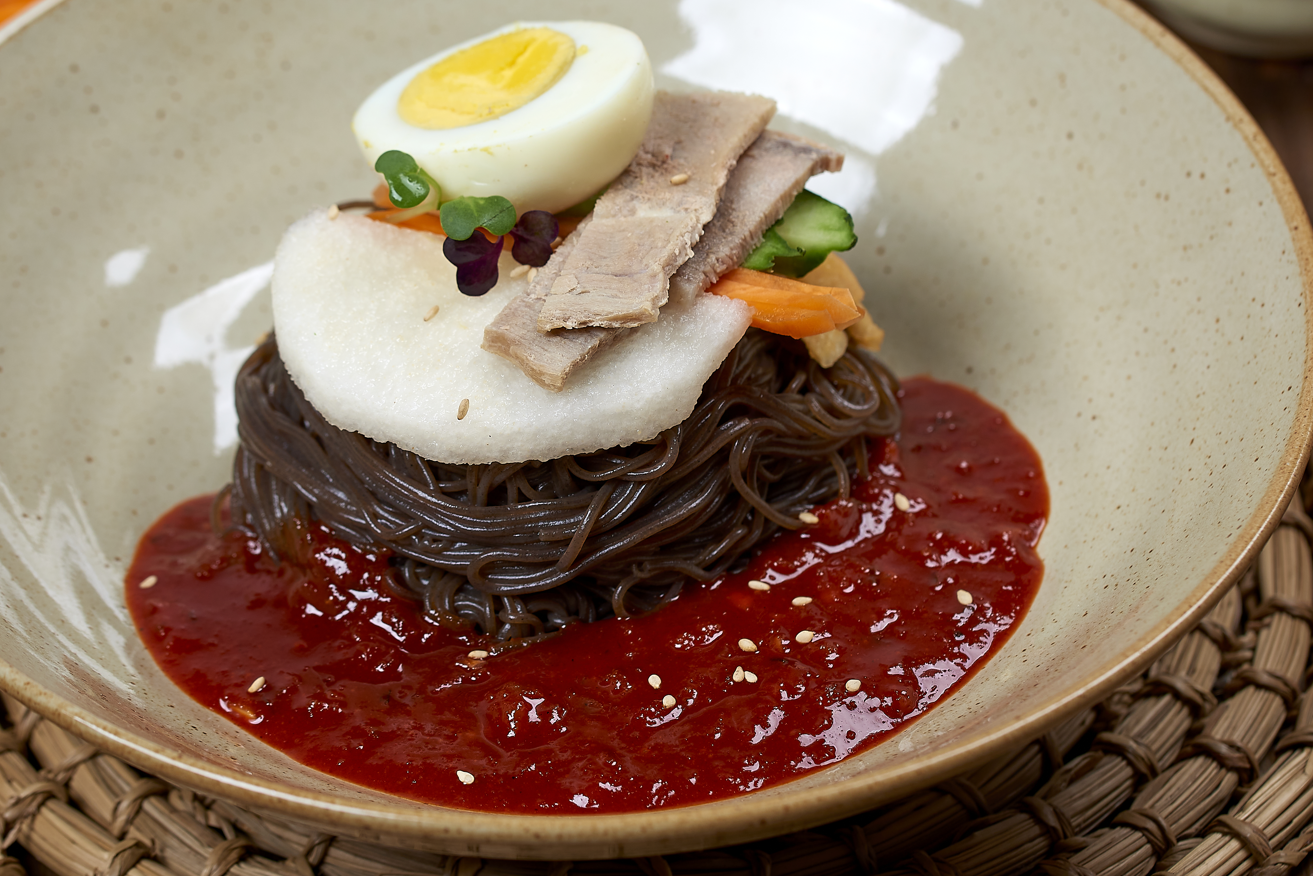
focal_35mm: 145
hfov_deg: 14.1
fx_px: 5290
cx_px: 560
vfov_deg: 9.5
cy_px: 256
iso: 125
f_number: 5.6
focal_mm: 90
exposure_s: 1/160
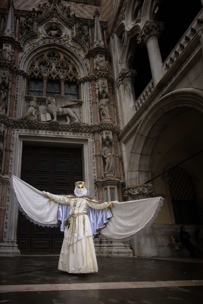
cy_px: 152
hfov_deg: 53.1
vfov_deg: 73.7
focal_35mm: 24
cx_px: 102
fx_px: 203
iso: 2500
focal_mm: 24
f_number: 20
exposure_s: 1/80
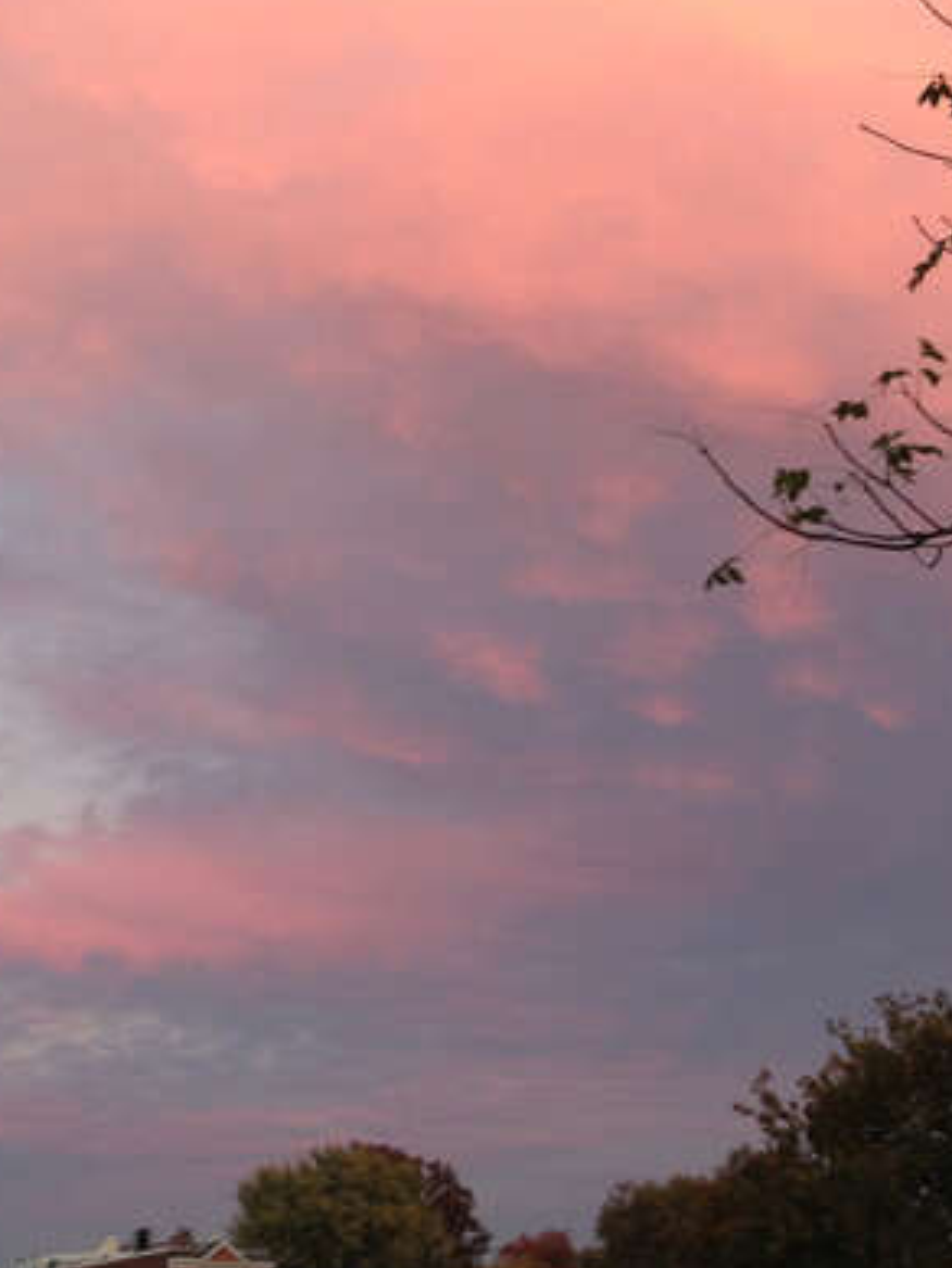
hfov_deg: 19.7
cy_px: 463
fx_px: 2639
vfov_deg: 26.9
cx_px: -49
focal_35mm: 72
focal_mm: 4.28
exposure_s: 1/30
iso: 50
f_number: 2.4
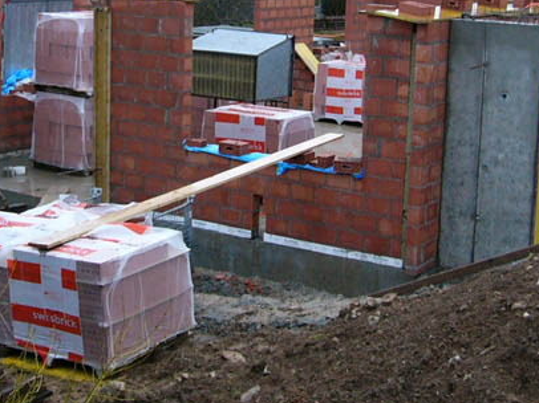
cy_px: 77
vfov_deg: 21.0
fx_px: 1074
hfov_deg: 28.1
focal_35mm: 69
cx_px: 315
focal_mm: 5.8
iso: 200
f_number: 2.8
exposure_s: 1/30
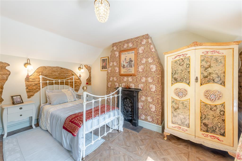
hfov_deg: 104.2
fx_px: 94
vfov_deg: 81.2
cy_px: 80
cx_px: 121
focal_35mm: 14
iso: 100
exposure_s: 1/80
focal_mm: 14
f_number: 8
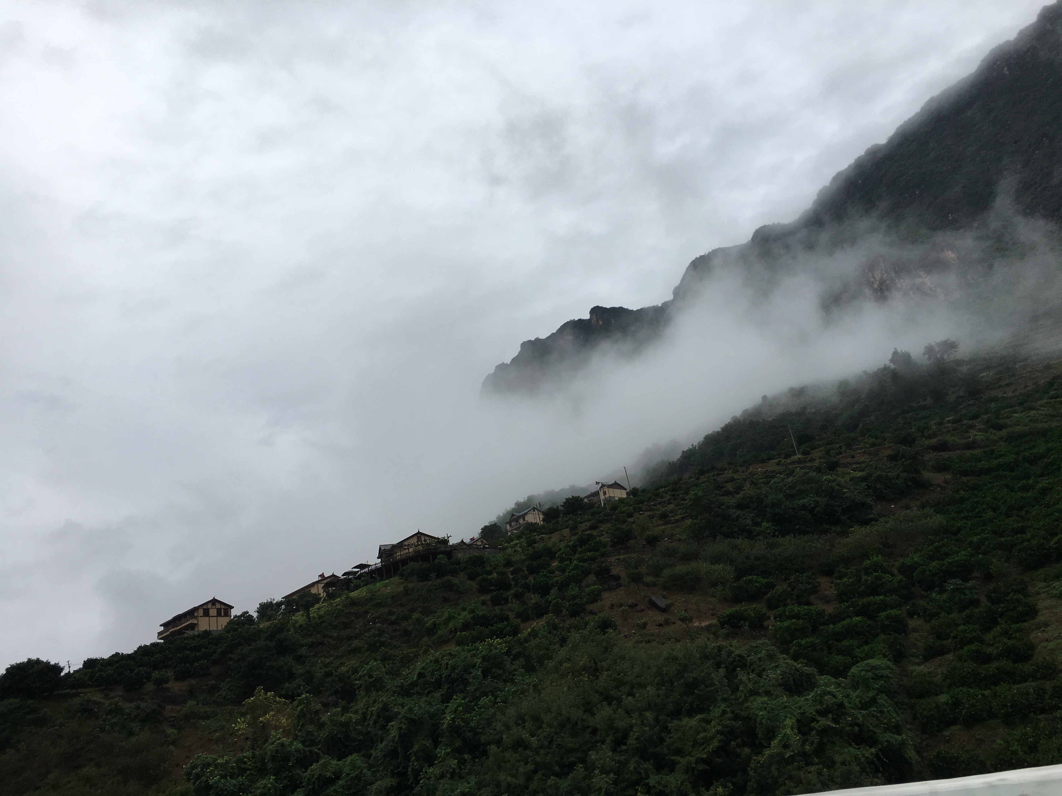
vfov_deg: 48.2
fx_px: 890
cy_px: 398
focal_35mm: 29
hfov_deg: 61.7
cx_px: 531
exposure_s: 1/490
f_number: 2.2
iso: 25
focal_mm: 4.15
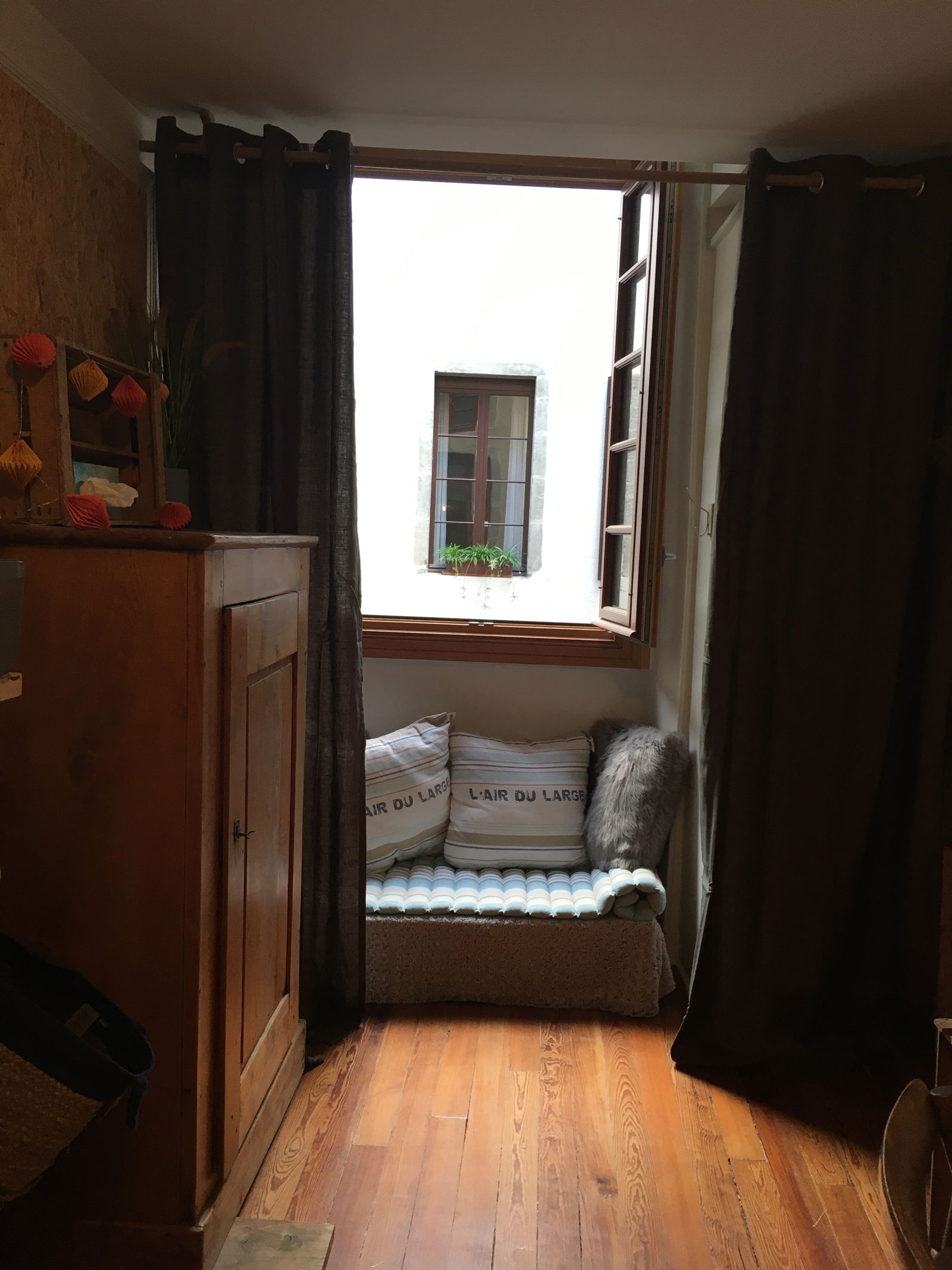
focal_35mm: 29
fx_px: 1063
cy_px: 635
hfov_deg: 48.2
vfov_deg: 61.7
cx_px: 476
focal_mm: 4.15
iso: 50
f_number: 2.2
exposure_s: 1/33
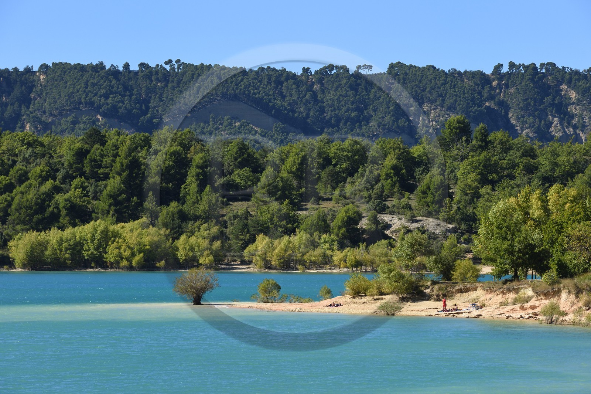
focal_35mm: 200
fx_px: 3282
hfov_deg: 10.3
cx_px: 296
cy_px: 197
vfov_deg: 6.9
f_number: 14
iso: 400
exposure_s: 1/250
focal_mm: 200
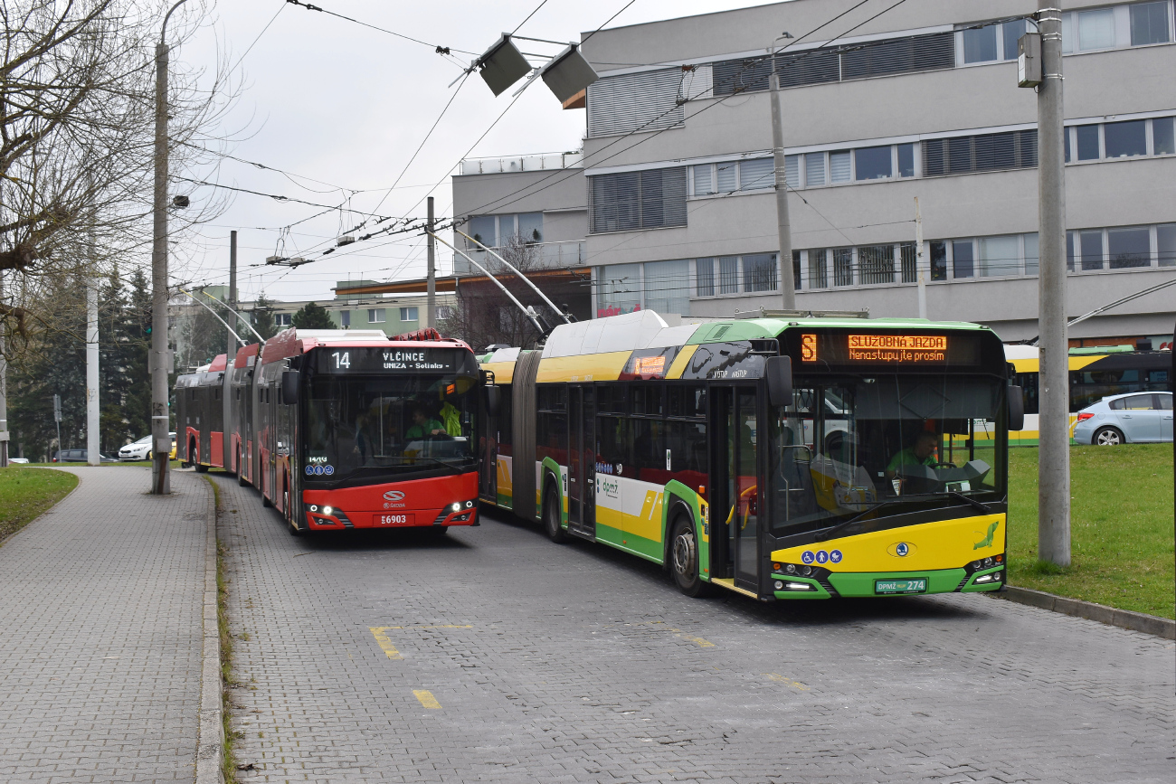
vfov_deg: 29.9
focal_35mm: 45
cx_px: 588
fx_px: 1470
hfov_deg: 43.6
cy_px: 392
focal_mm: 30
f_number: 8
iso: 280
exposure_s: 1/250
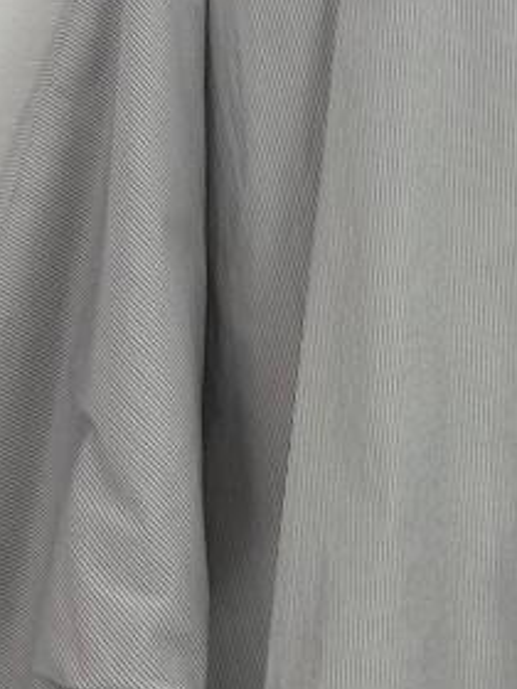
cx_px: 679
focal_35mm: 91
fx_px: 1812
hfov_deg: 15.4
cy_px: 388
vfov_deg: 21.5
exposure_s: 1/158
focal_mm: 5.96
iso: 32
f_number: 1.6
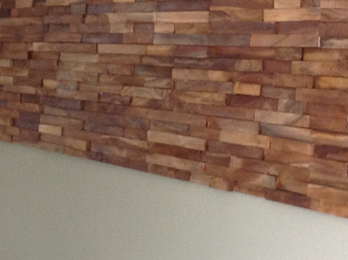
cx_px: 416
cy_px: 86
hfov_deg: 13.8
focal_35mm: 139
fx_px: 1395
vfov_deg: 10.6
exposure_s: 1/15
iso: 100
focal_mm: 4.28
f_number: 2.4
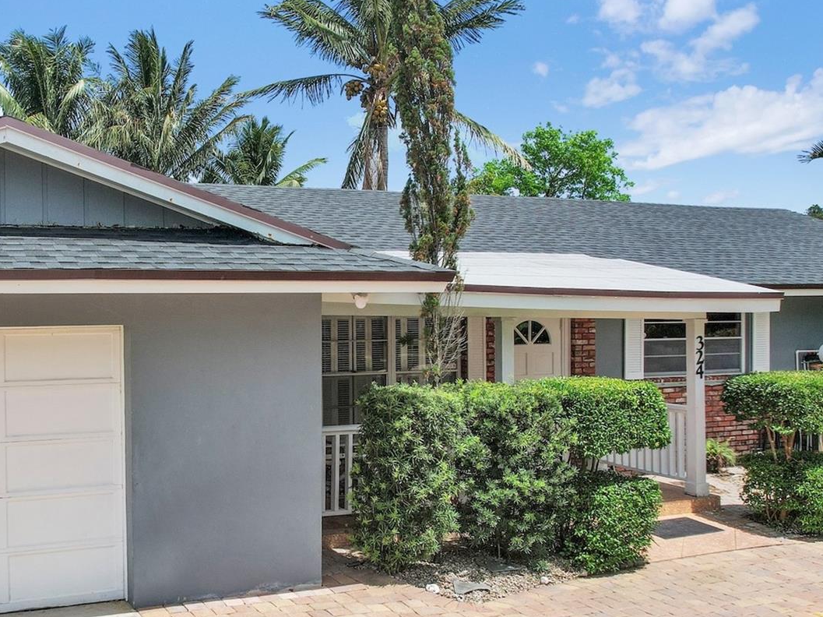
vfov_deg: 35.1
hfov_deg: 45.2
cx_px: 283
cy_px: 342
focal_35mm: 41
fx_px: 974
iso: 120
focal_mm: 8.38
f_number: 2.8
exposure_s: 1/2500
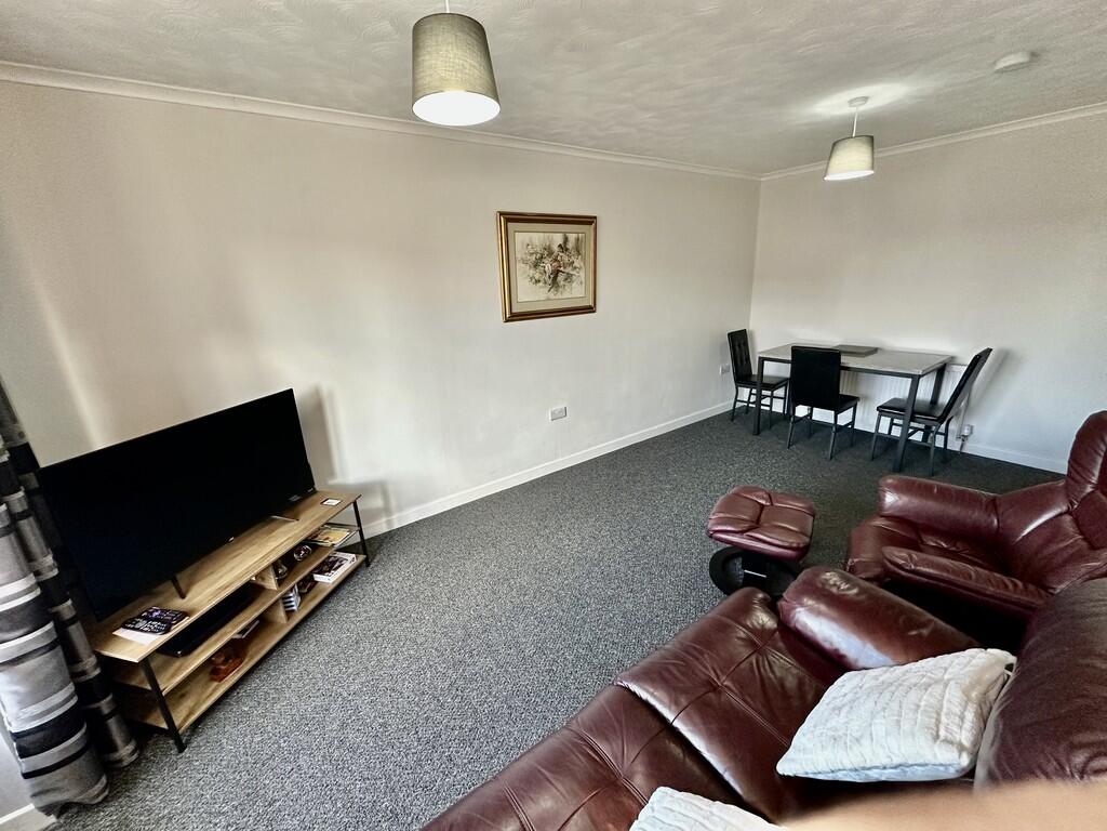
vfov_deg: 85.7
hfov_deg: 102.1
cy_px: 416
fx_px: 448
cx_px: 554
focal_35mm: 14
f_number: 2.2
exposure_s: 1/99
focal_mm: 2.22
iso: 200
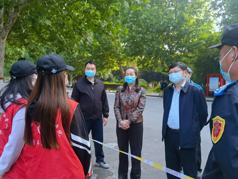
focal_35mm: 33
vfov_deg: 42.9
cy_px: 90
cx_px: 119
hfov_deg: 55.4
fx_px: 227
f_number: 1.9
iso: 50
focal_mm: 6.67
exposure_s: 1/308
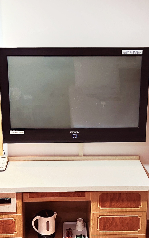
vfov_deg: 31.5
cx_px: 83
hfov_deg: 20.0
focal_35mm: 65
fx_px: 422
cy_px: 129
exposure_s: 1/120
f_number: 1.8
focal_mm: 5.4
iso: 320
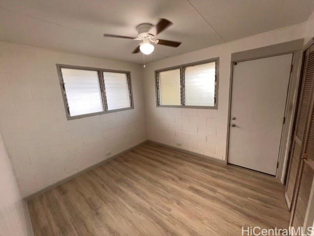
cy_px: 118
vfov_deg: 89.9
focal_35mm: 13
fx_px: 118
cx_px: 157
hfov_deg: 106.2
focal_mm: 1.57
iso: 40
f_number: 1.8
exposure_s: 1/122
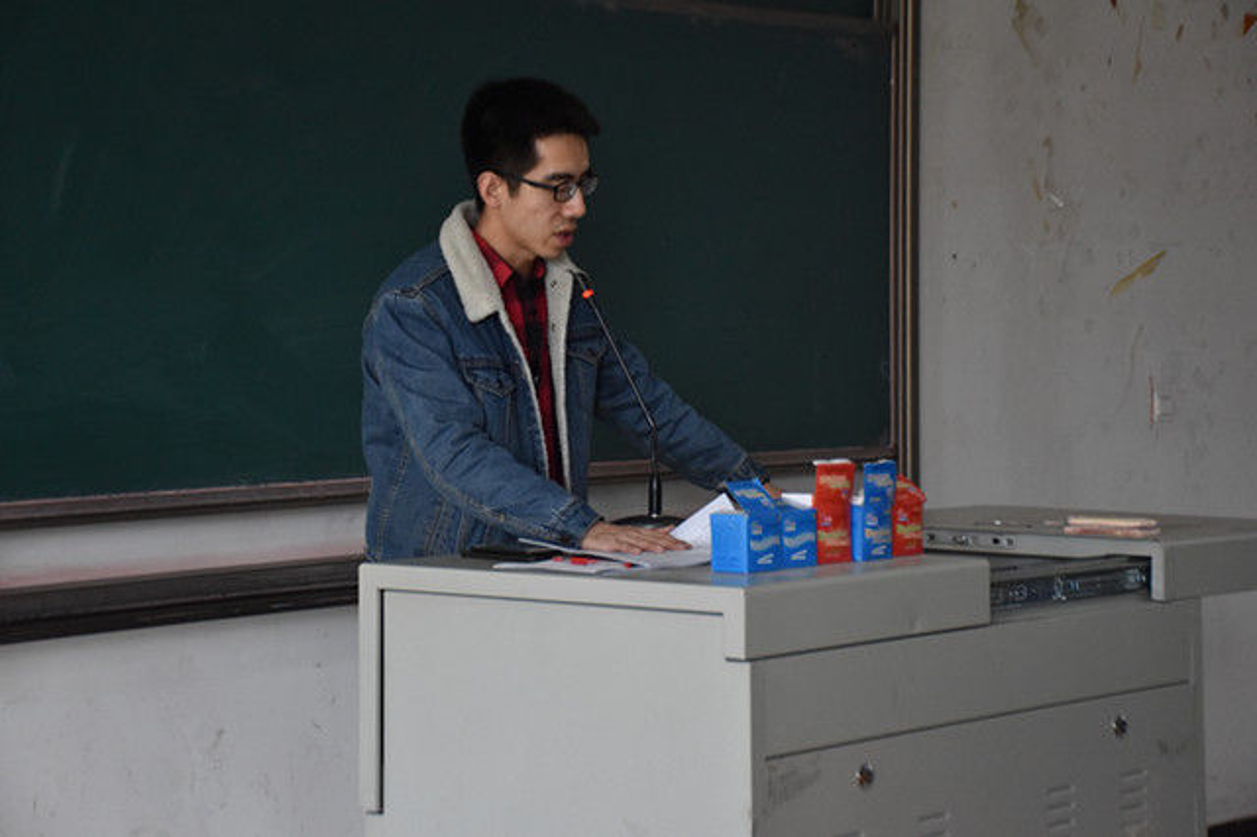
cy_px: 418
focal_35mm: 84
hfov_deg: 24.2
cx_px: 628
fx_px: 2931
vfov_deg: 16.2
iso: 1250
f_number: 4.8
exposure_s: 1/160
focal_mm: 56
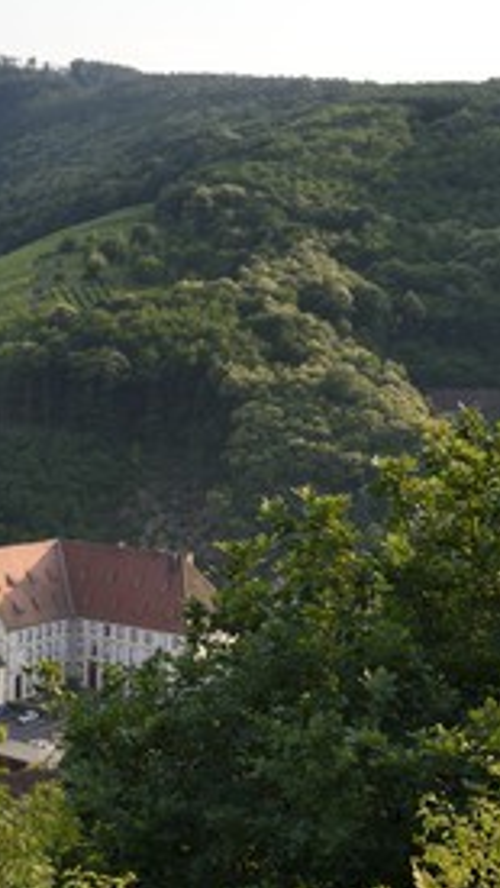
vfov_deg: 32.8
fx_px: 1506
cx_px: -161
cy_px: 446
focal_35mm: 64
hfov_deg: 17.6
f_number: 8
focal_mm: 40
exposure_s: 1/200
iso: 200
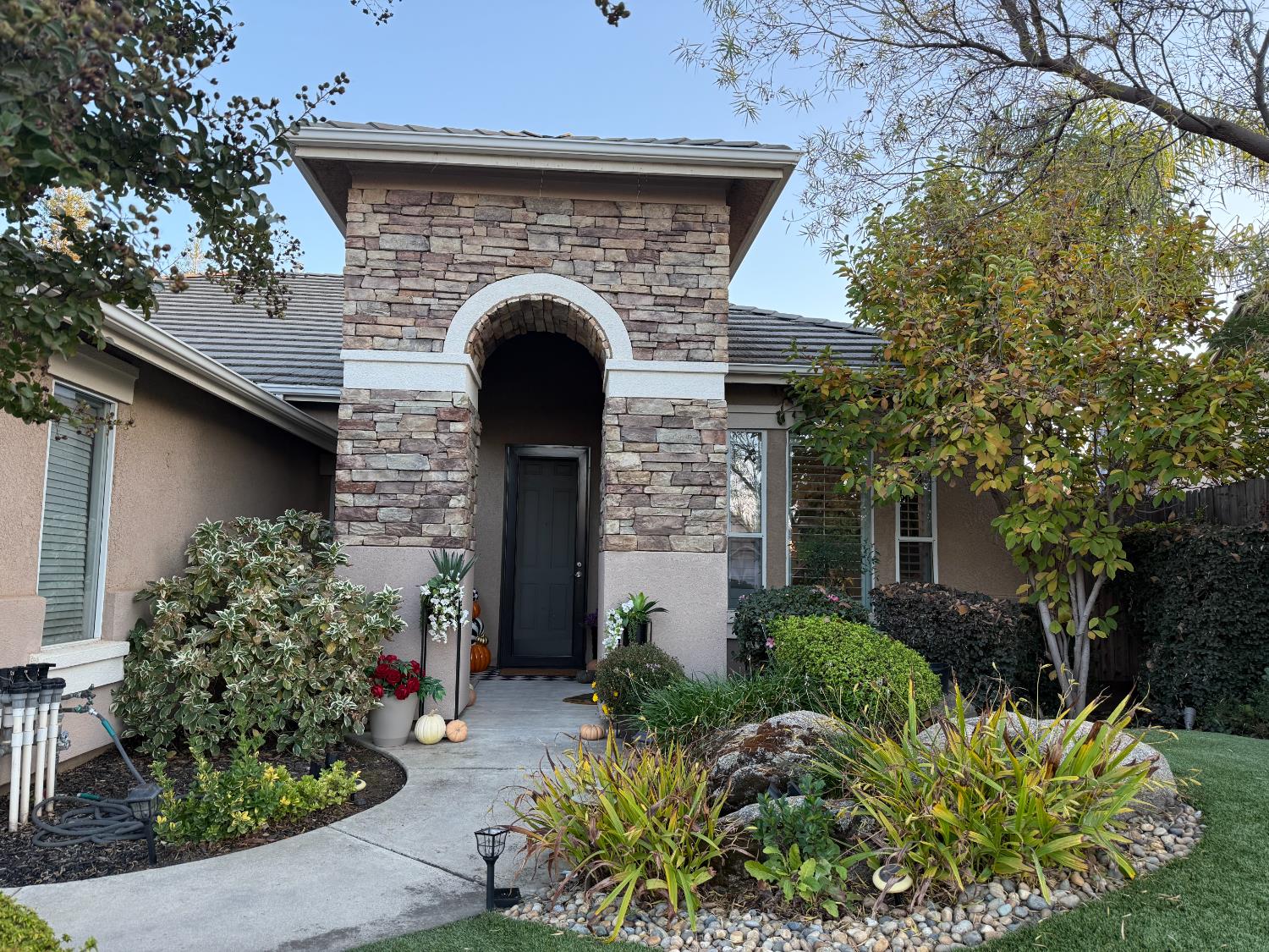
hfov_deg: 71.6
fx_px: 880
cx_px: 634
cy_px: 476
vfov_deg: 56.8
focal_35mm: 24
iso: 125
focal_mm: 6.76
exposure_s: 1/236
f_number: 1.78
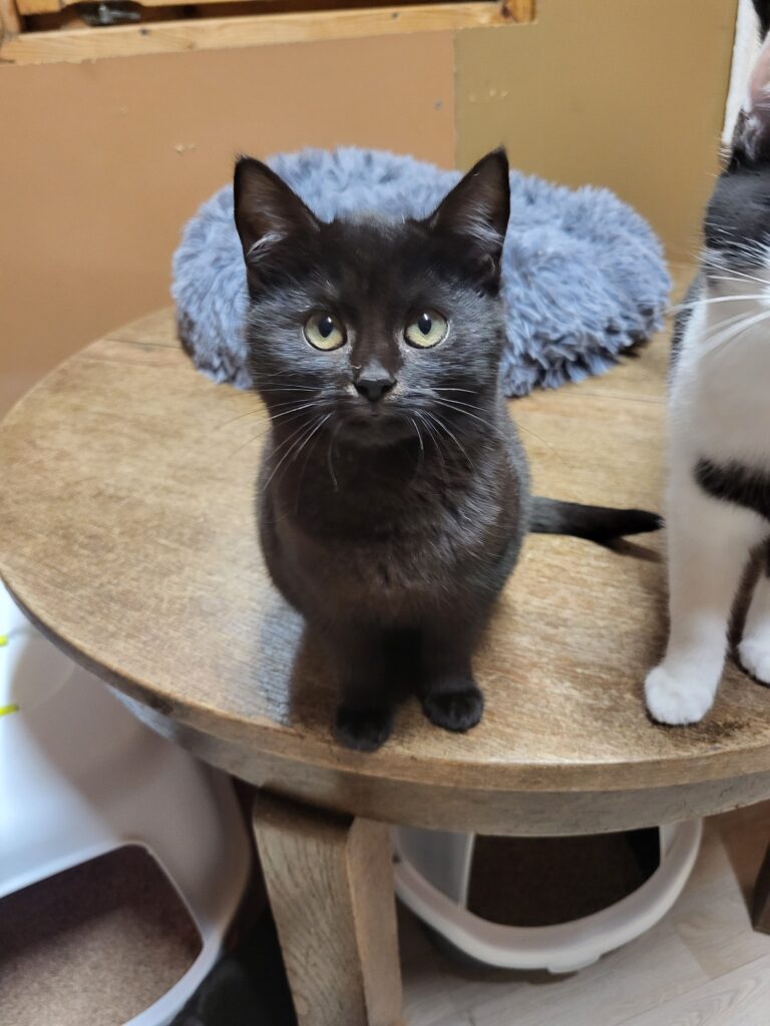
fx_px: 771
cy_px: 513
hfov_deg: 53.1
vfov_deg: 67.3
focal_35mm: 26
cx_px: 385
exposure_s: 1/33.3
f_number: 1.8
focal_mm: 5.4
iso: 640
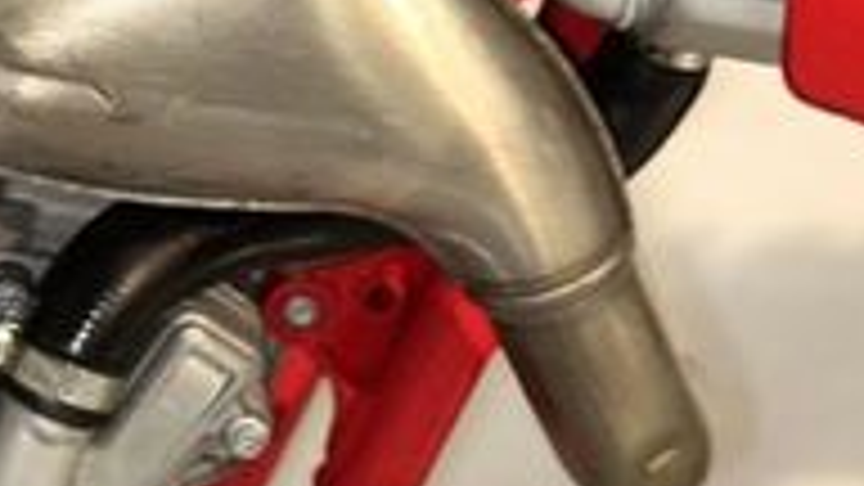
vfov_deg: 7.0
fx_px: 3986
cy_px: 126
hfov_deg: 12.0
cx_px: -266
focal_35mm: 174
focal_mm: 6.86
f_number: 1.78
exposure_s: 1/14
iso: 64
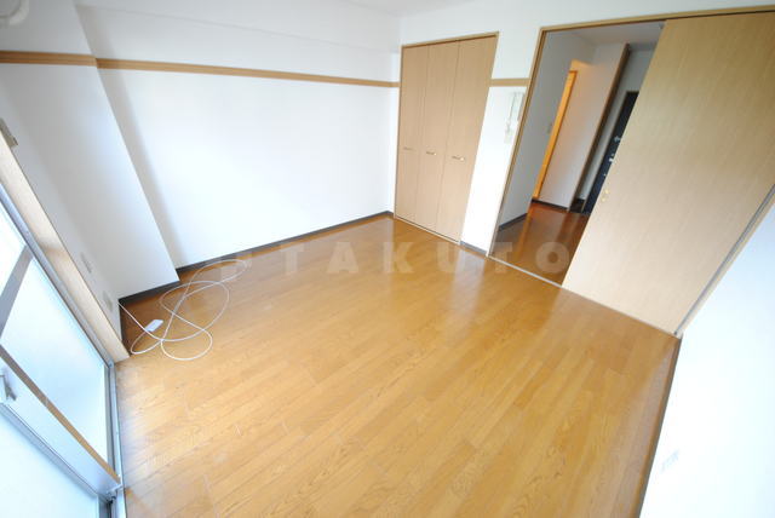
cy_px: 259
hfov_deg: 112.6
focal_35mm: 12
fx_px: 259
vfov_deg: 90.1
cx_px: 388
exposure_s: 1/4
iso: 100
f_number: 4.5
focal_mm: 8
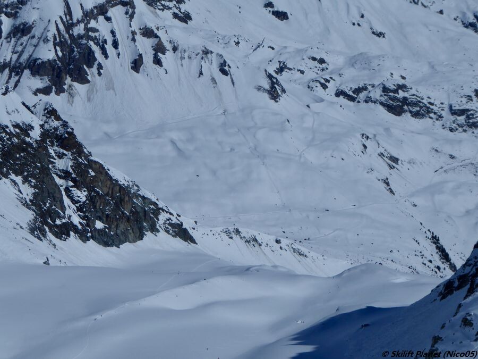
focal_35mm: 117
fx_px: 1616
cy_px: 180
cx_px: 239
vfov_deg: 12.7
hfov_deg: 16.8
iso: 80
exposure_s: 1/1600
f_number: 7.1
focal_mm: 19
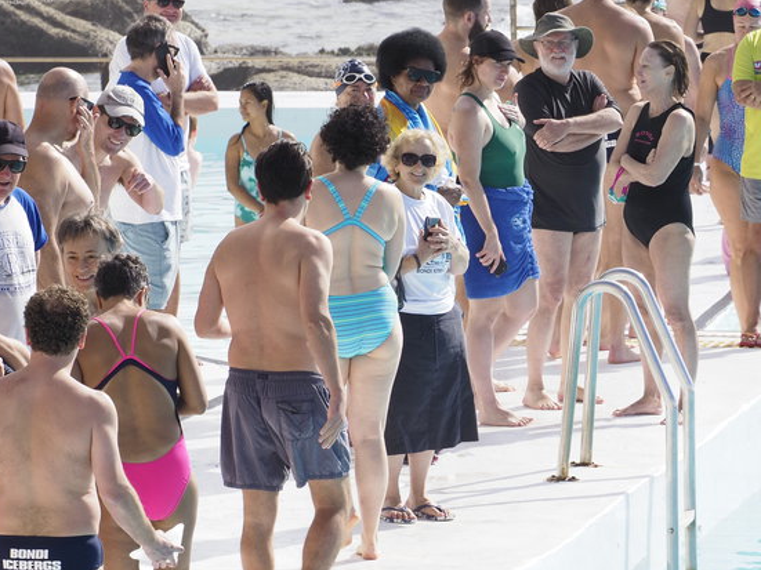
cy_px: 327
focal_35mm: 385
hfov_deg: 5.1
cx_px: 479
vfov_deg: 3.9
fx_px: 8462
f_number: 8
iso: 200
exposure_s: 1/320
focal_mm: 106
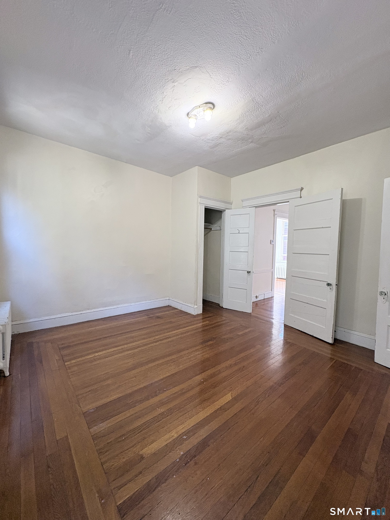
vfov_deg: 102.1
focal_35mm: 14
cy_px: 260
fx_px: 210
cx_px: 195
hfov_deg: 85.7
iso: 320
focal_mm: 2.22
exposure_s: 1/60
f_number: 2.2
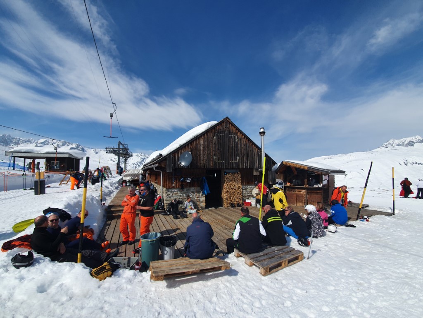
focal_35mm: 13
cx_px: 212
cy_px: 159
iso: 50
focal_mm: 1.8
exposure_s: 1/2824
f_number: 2.2
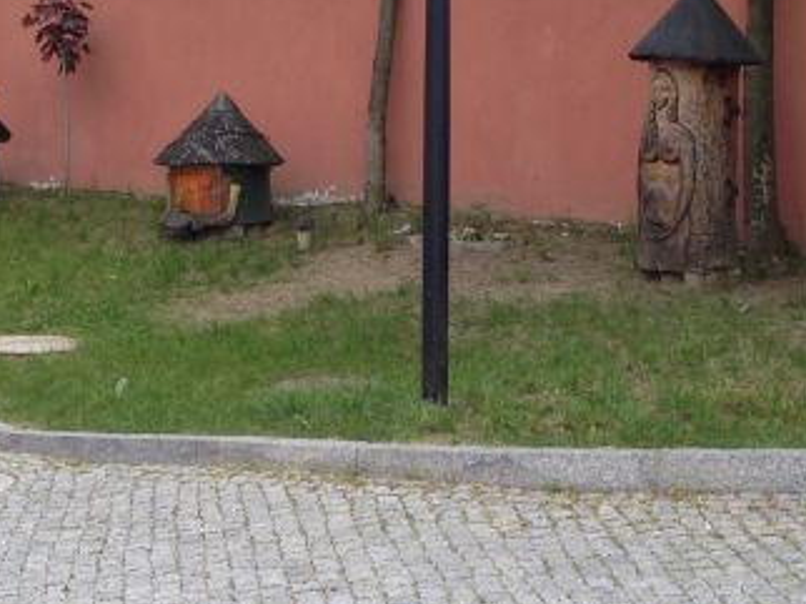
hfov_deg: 22.5
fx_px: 2024
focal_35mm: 87
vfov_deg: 16.8
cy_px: 110
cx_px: 451
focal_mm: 4.28
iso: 50
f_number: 2.4
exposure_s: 1/472
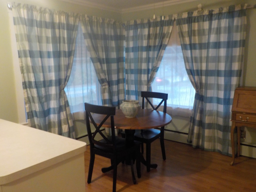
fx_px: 222
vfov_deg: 46.8
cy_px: 96
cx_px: 128
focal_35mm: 30
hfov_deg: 60.0
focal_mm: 4.1
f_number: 3.3
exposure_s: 1/10
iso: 400
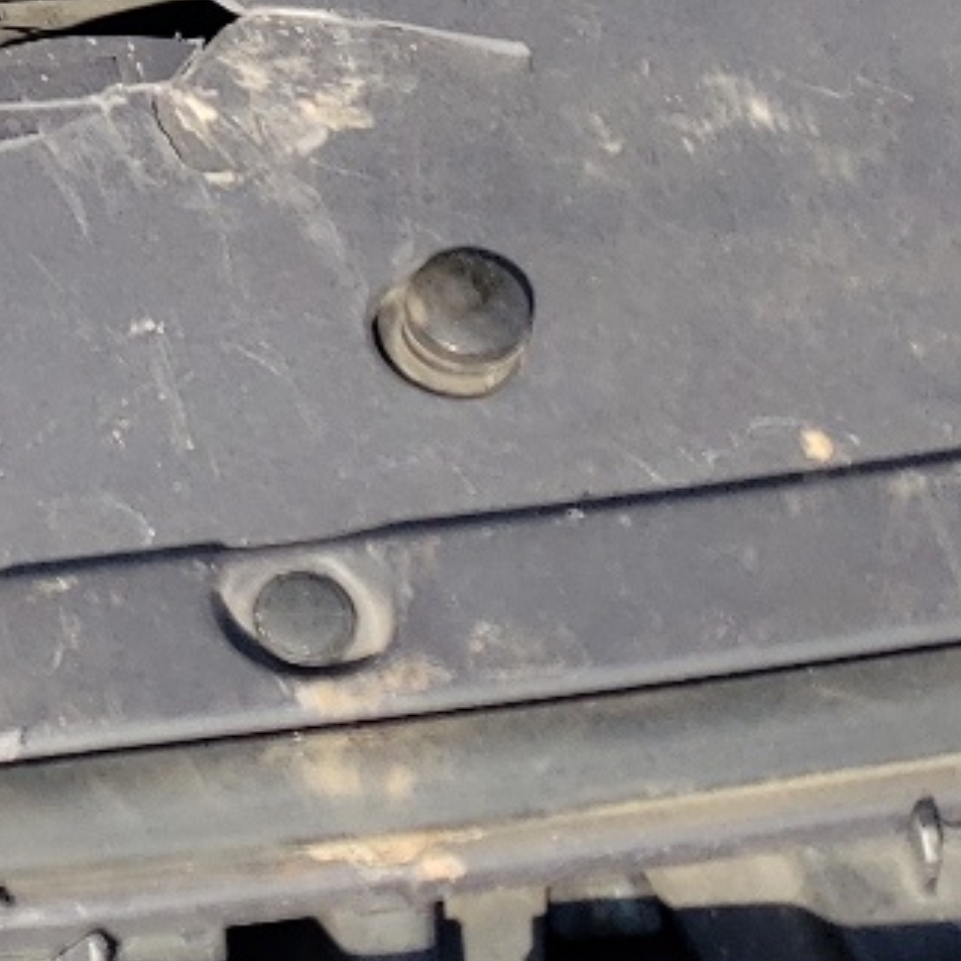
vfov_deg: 14.2
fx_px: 3581
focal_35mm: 114
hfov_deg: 14.4
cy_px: -512
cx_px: -443
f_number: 1.5
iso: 50
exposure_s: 1/1429
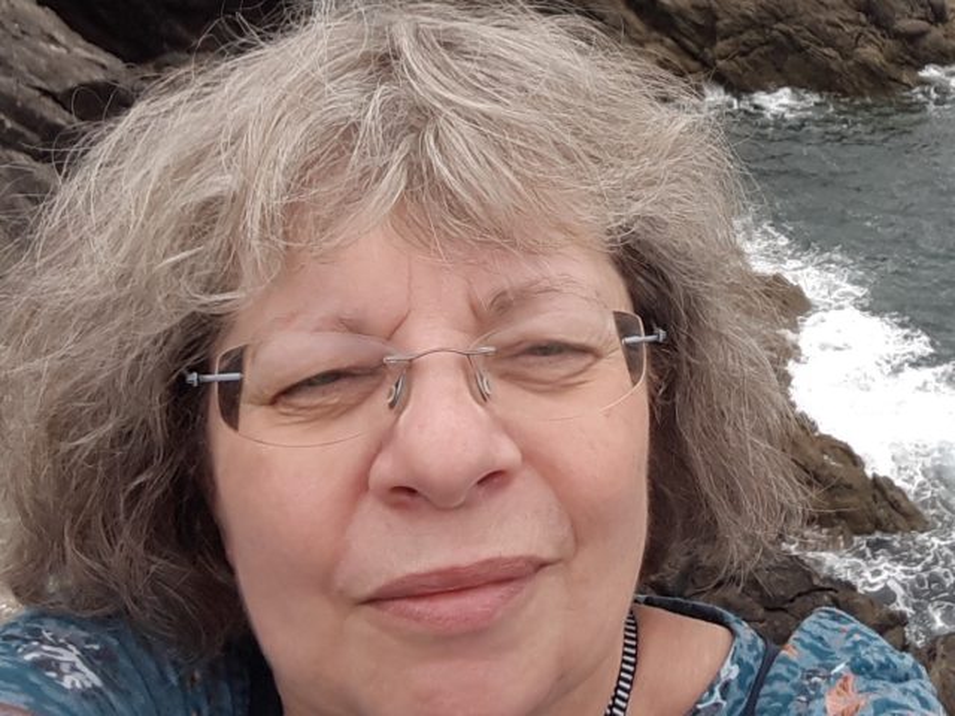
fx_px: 635
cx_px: 478
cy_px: 358
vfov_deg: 58.9
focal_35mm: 23
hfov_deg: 73.9
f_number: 1.9
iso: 50
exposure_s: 1/848
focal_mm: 2
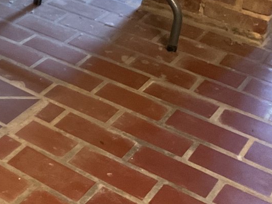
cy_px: -4
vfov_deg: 17.5
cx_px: -78
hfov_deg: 21.6
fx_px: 644
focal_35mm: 82
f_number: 1.8
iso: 320
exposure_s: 1/40
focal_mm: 3
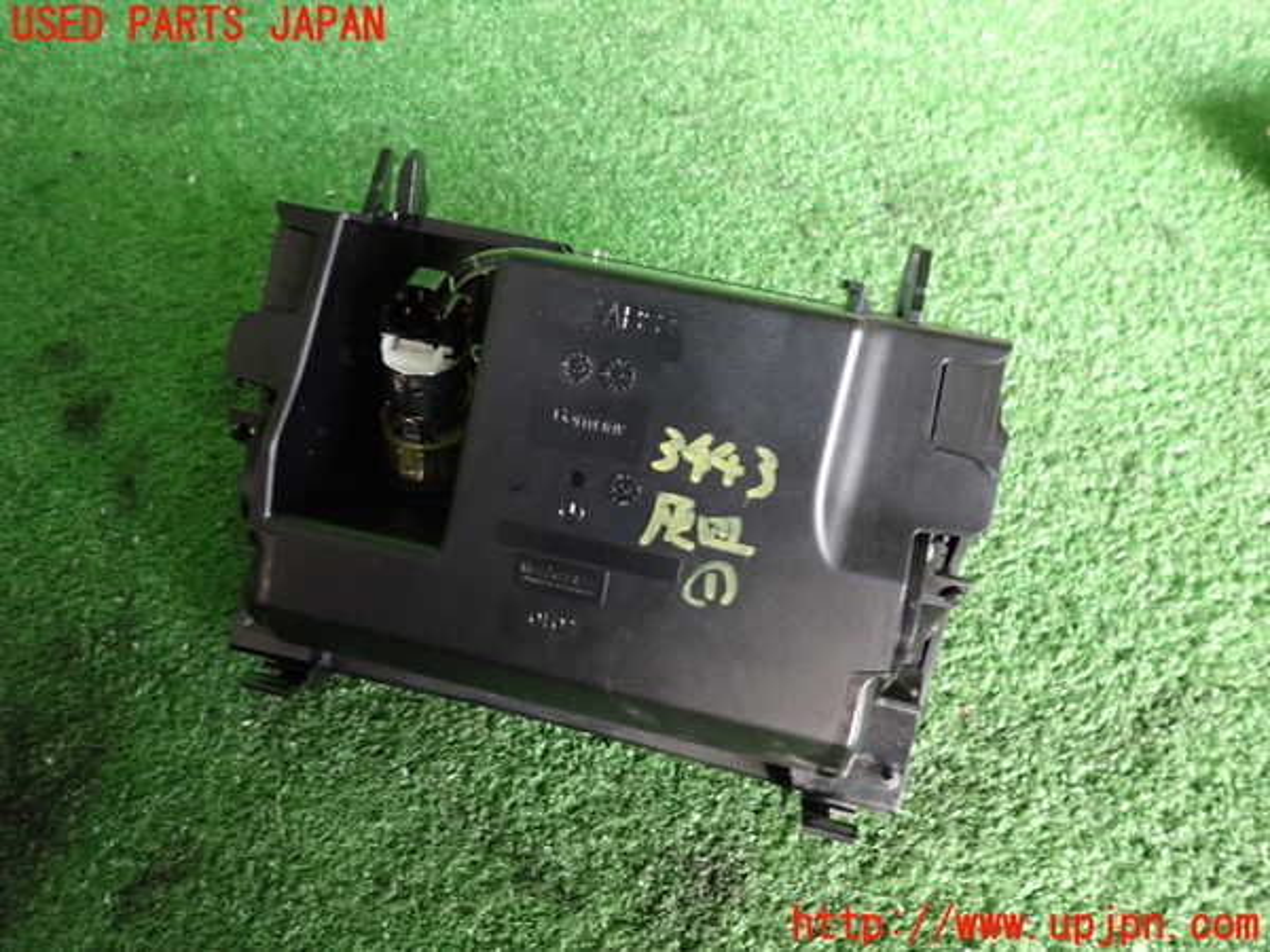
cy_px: 476
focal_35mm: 25
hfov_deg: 69.4
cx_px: 635
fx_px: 917
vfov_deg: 54.9
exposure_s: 1/30
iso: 500
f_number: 2
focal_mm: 4.5
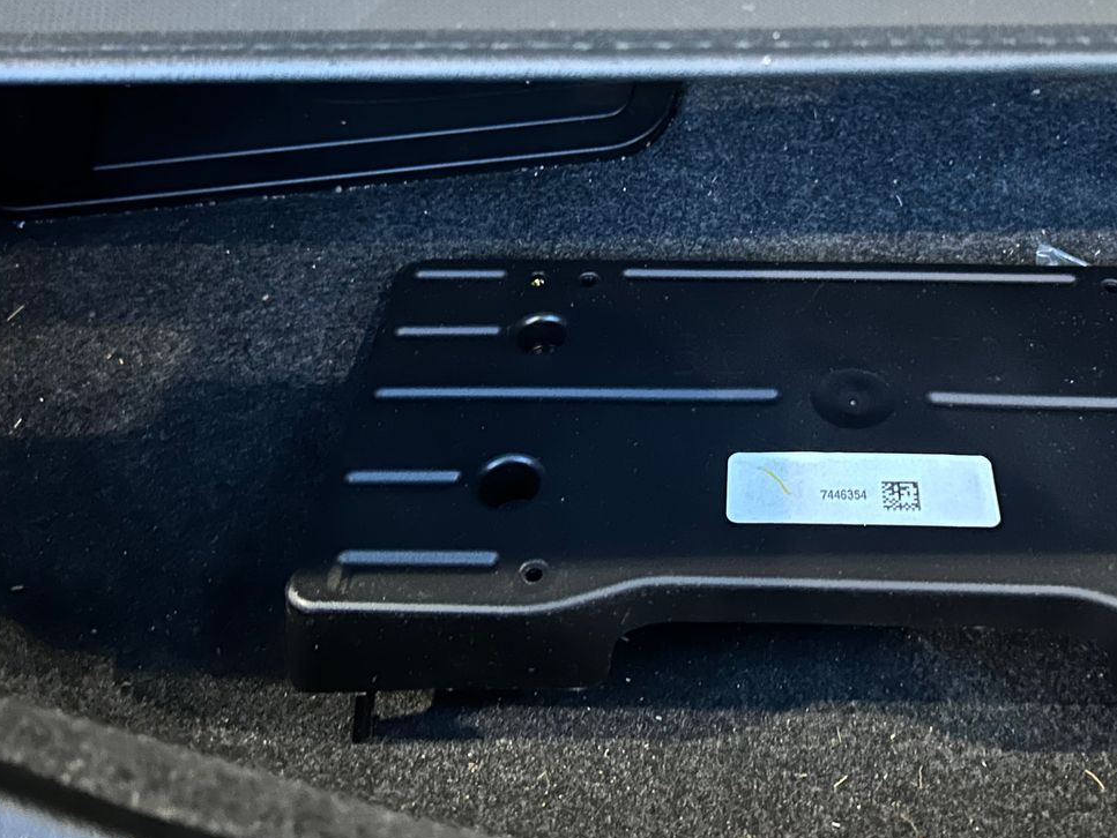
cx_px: 746
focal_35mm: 43
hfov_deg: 43.2
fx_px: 1388
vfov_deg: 33.1
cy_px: 226
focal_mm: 5.7
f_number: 1.5
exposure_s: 1/9
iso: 640
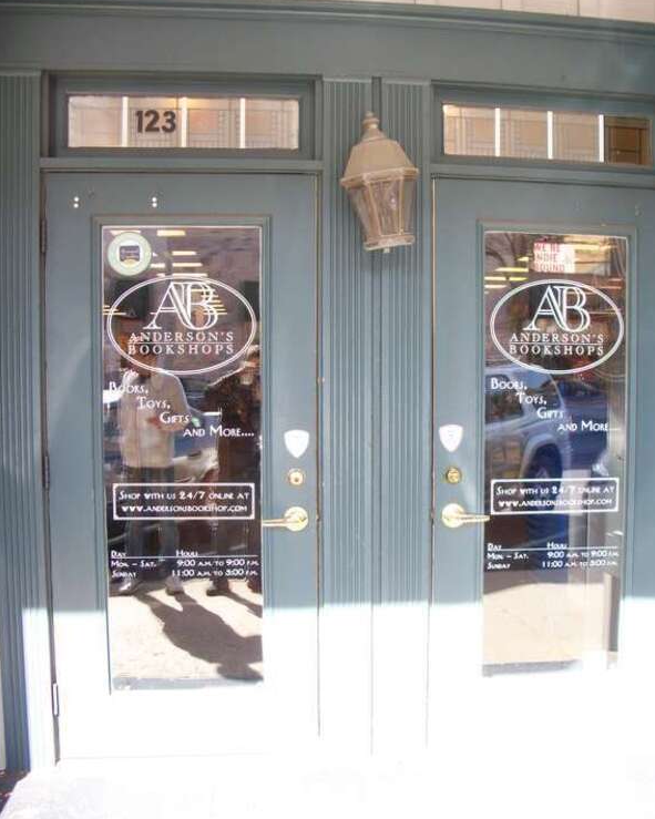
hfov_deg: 40.1
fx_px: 897
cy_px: 395
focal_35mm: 37
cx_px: 329
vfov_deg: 49.1
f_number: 3.1
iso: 80
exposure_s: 1/80
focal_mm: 6.3
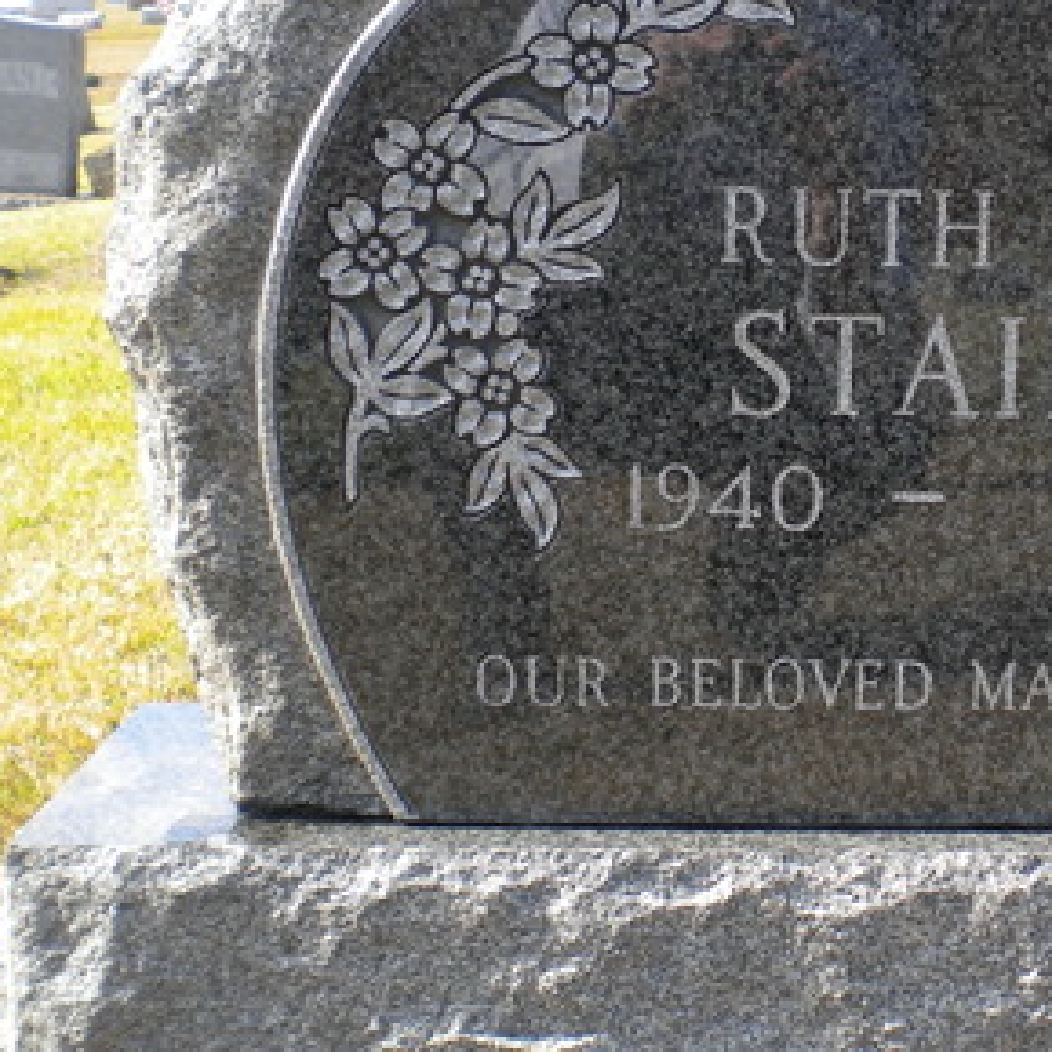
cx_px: 834
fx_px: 2579
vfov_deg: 23.1
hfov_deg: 22.8
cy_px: 522
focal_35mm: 75
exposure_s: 1/180
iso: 80
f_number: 4.6
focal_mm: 6.3
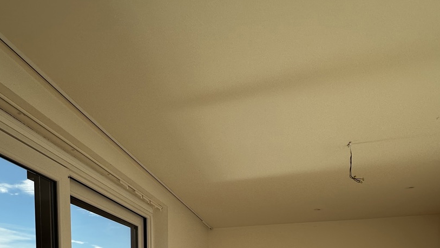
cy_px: 320
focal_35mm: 30
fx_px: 350
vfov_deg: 30.8
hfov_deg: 64.0
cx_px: 187
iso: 40
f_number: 2.2
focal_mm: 2.22
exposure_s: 1/1033
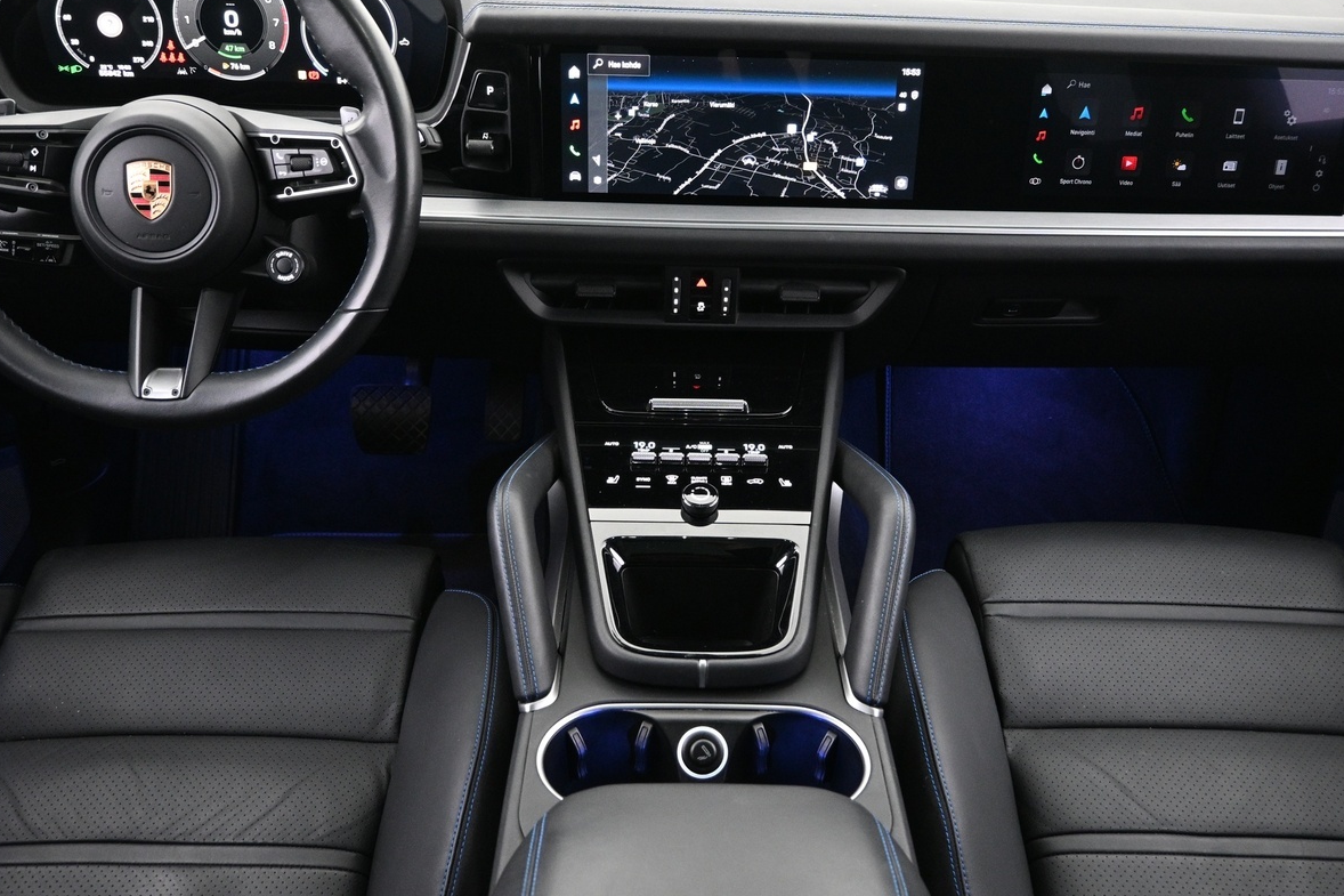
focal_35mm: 33
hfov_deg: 57.2
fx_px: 1232
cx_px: 693
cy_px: 471
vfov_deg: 39.9
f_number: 3.5
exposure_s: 1/13
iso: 1600
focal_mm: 16
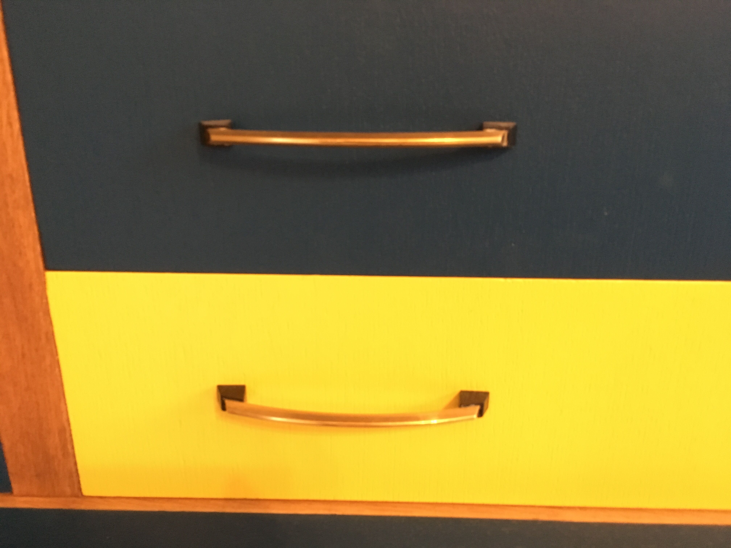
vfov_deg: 48.2
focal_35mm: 29
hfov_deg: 61.7
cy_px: 274
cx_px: 366
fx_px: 612
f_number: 2.2
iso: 400
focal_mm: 4.15
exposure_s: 1/17
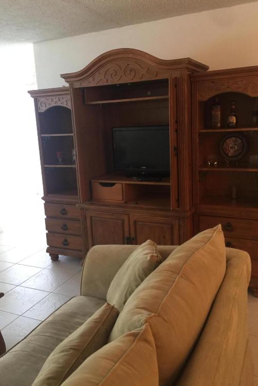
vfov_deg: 60.3
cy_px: 194
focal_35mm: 31
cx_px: 128
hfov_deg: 42.3
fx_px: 333
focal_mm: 4.15
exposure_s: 1/15
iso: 40
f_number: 2.2
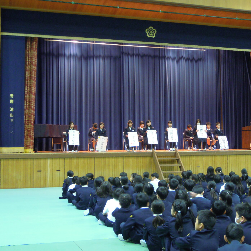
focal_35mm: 56
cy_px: 123
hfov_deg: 30.5
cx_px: 147
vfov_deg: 30.6
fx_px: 459
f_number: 3.4
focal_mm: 8.3
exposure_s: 1/10
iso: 400
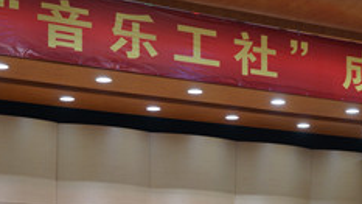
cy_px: 183
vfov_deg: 11.9
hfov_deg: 20.9
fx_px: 969
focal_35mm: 101
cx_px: 284
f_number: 4
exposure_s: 1/60
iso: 500
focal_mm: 45
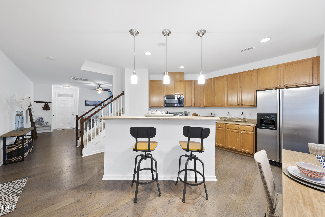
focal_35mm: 12
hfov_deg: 112.6
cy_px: 108
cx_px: 162
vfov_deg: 90.1
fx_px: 108
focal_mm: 12
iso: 400
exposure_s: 1/2.5
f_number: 7.1
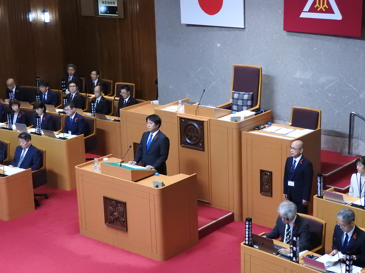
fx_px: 738
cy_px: 136
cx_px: 182
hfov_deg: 27.8
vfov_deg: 21.0
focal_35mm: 70
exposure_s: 1/60
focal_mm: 12.5
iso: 1400
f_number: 4.5
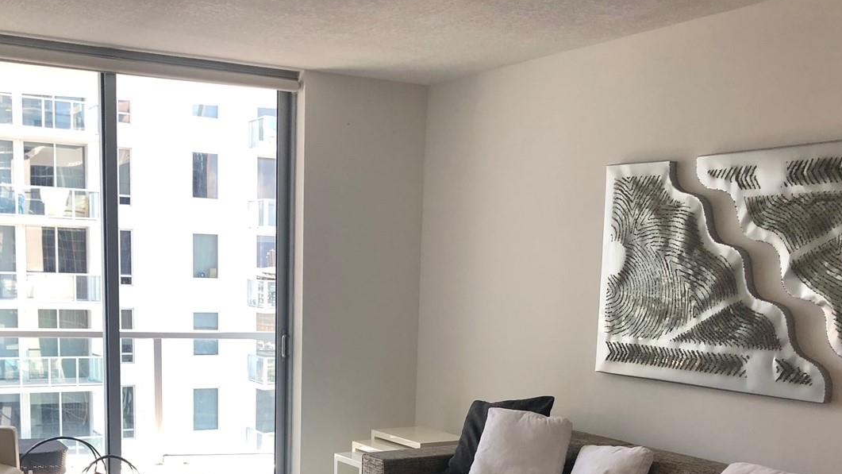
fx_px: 1027
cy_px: 453
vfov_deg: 25.0
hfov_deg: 44.5
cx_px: 380
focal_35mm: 46
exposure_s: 1/40
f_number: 1.8
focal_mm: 3.99
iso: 25
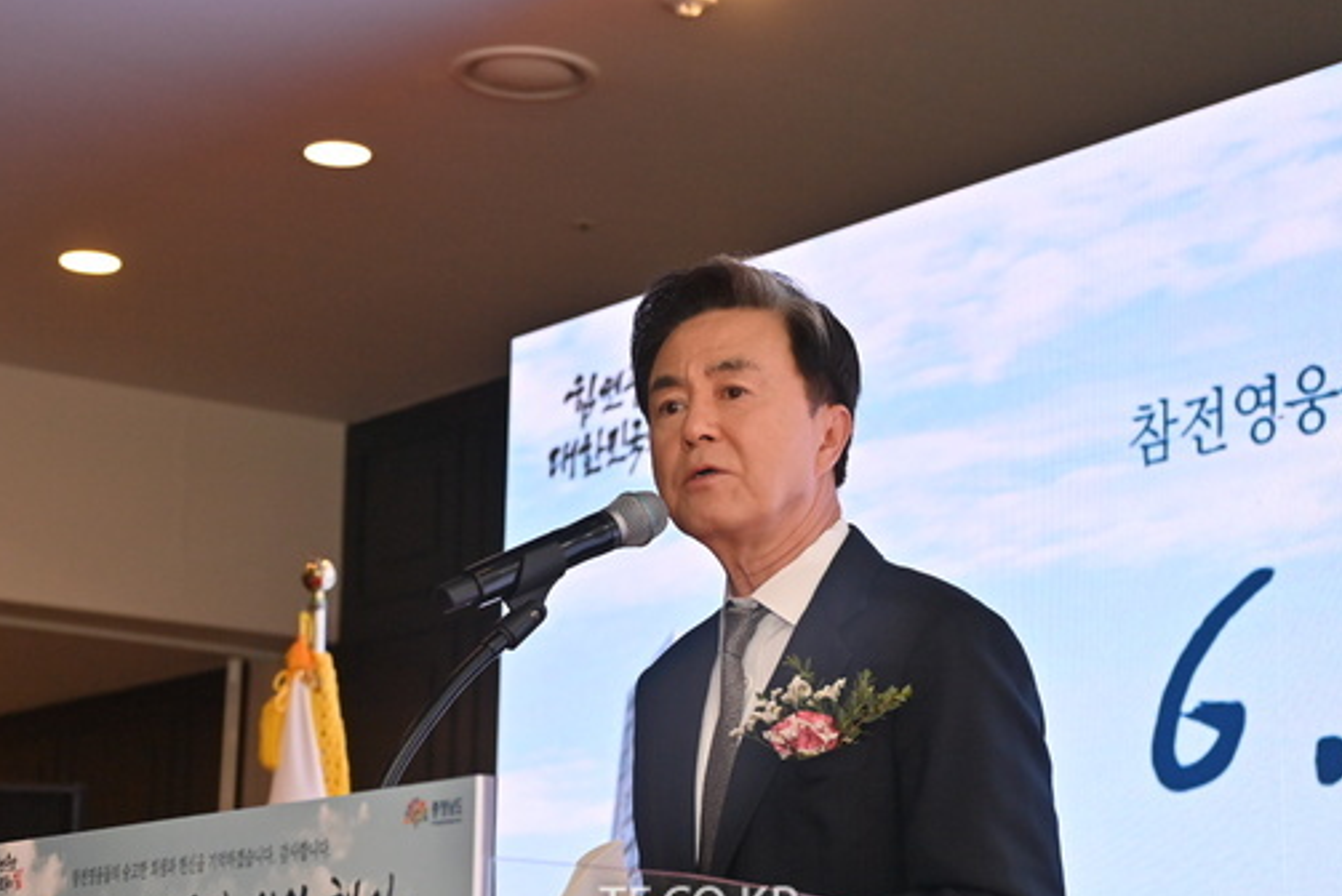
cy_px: 519
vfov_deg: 15.4
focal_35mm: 89
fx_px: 3319
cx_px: 504
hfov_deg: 22.8
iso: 1000
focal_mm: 70
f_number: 5.6
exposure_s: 1/250
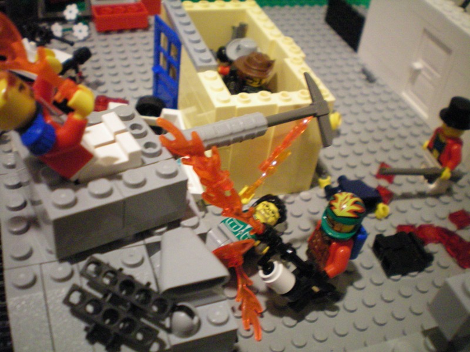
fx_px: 516
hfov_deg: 49.0
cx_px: 235
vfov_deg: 37.7
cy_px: 176
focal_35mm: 38
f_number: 3.1
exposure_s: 1/13
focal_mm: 6.3
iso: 400
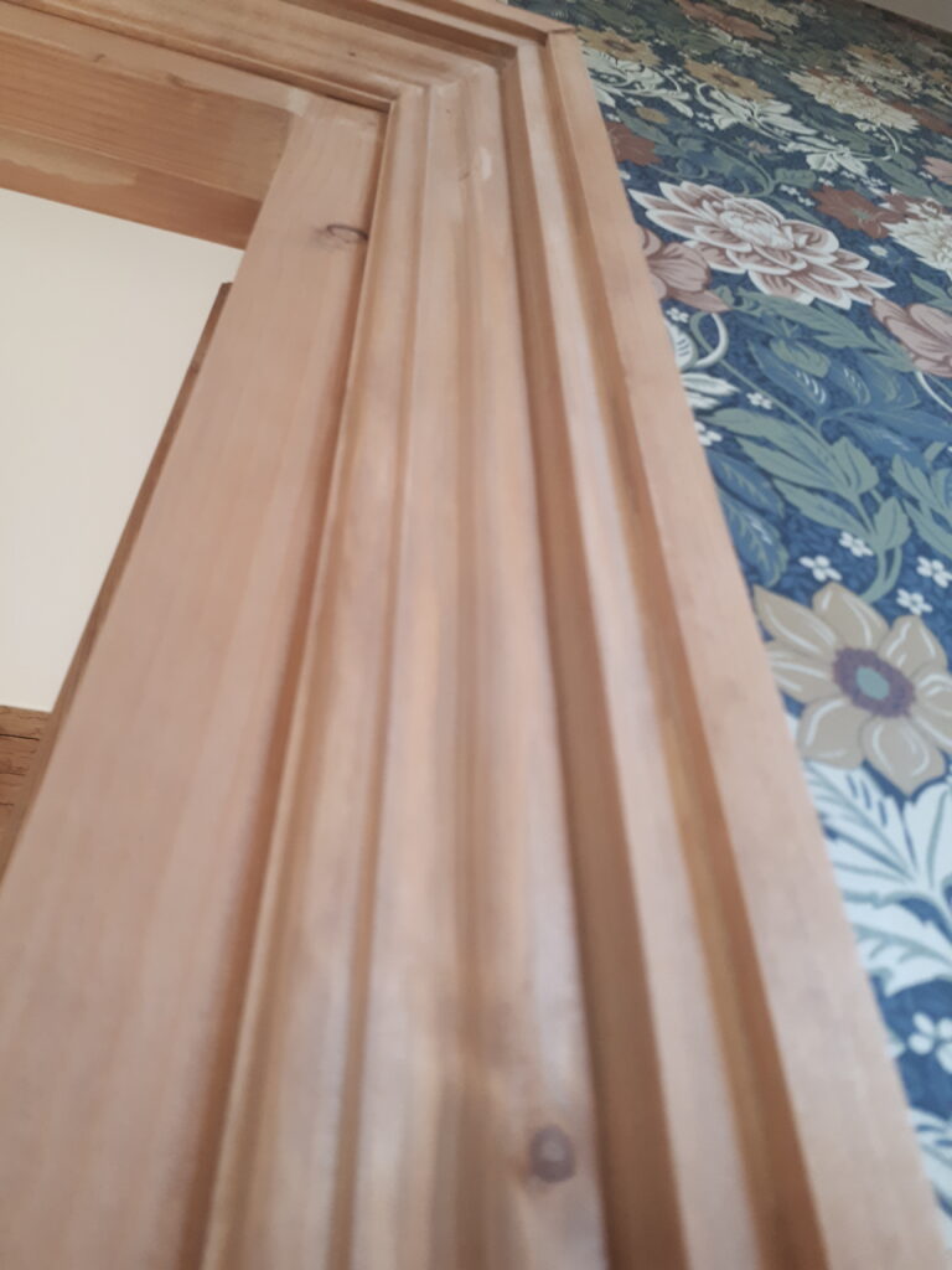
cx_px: 476
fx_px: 990
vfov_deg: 65.3
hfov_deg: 51.4
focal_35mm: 27
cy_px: 635
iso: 160
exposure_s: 1/25
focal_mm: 3.6
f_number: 1.9
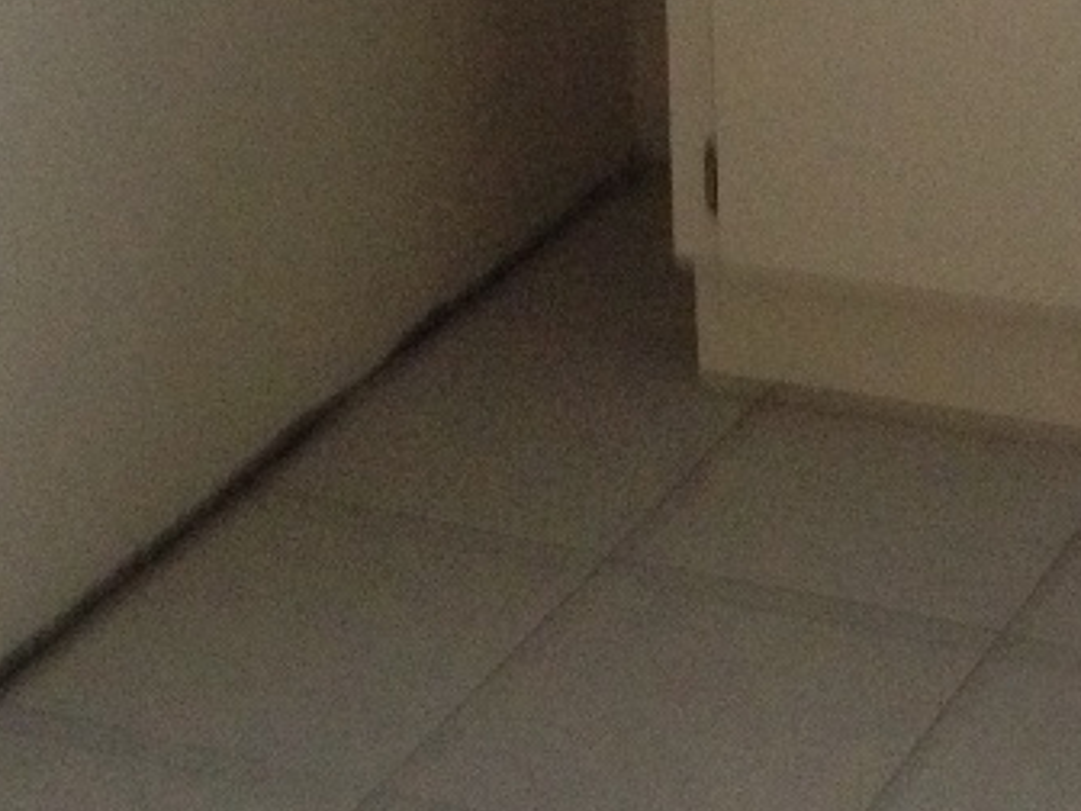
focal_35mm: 125
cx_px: 1084
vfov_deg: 11.1
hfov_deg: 15.5
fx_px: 3904
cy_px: -605
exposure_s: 1/20
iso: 320
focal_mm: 4.28
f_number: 2.4
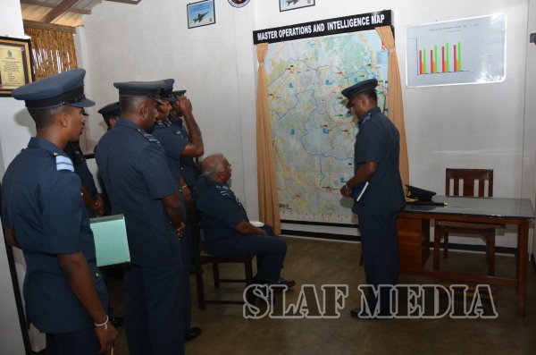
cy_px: 178
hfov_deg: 67.5
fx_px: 401
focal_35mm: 27
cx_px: 268
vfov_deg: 47.7
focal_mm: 18
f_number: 4
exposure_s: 1/125
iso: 400
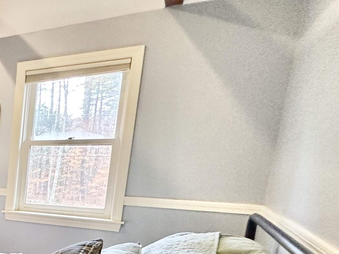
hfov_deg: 30.1
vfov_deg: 33.3
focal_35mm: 41
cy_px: 229
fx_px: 402
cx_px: -150
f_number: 2.2
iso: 250
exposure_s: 1/60
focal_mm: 2.22
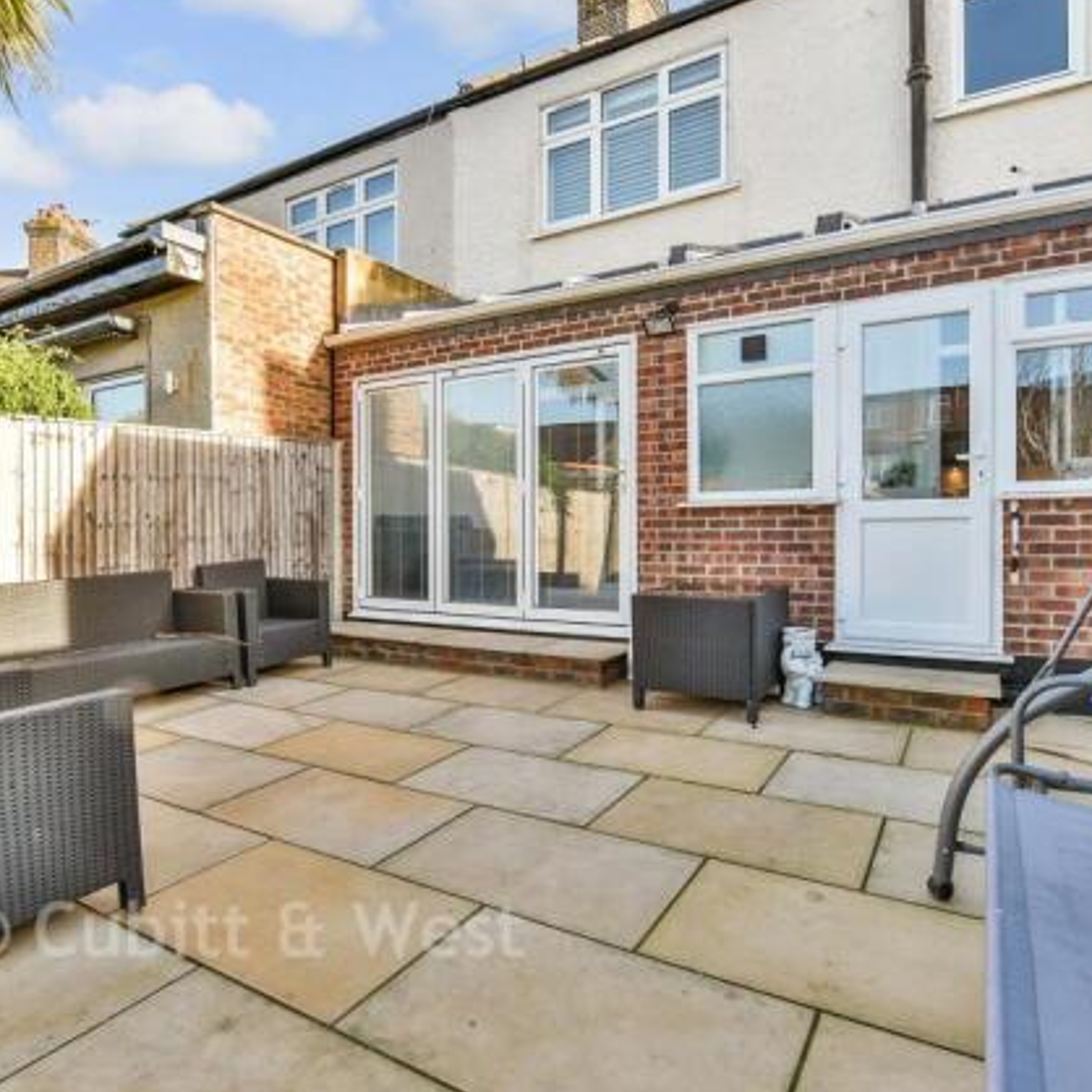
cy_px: 539
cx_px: 513
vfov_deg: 74.8
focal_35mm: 20
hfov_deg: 74.8
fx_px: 714
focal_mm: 10
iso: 160
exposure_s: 1/40
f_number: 8
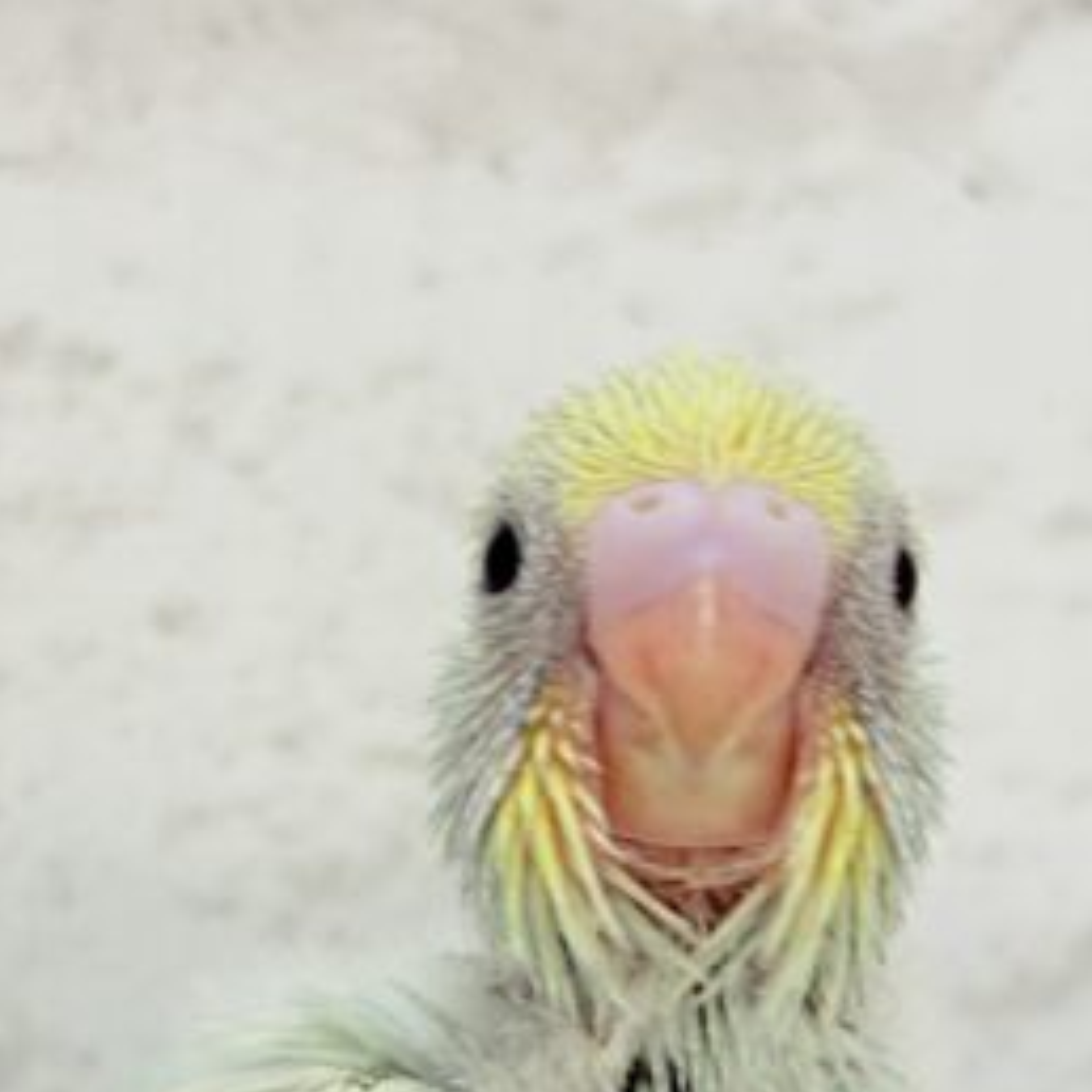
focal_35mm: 114
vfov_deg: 15.1
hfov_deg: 15.3
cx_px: 427
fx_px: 4069
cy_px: 999
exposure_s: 1/100
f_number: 1.6
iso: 80
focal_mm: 5.96
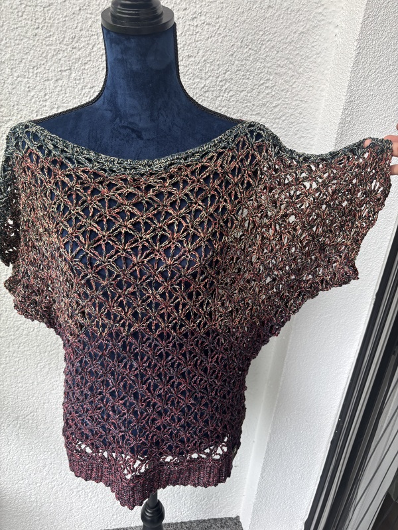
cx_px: 199
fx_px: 399
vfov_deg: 67.3
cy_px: 265
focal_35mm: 26
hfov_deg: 53.1
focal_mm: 5.96
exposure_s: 1/121
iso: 64
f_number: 1.6
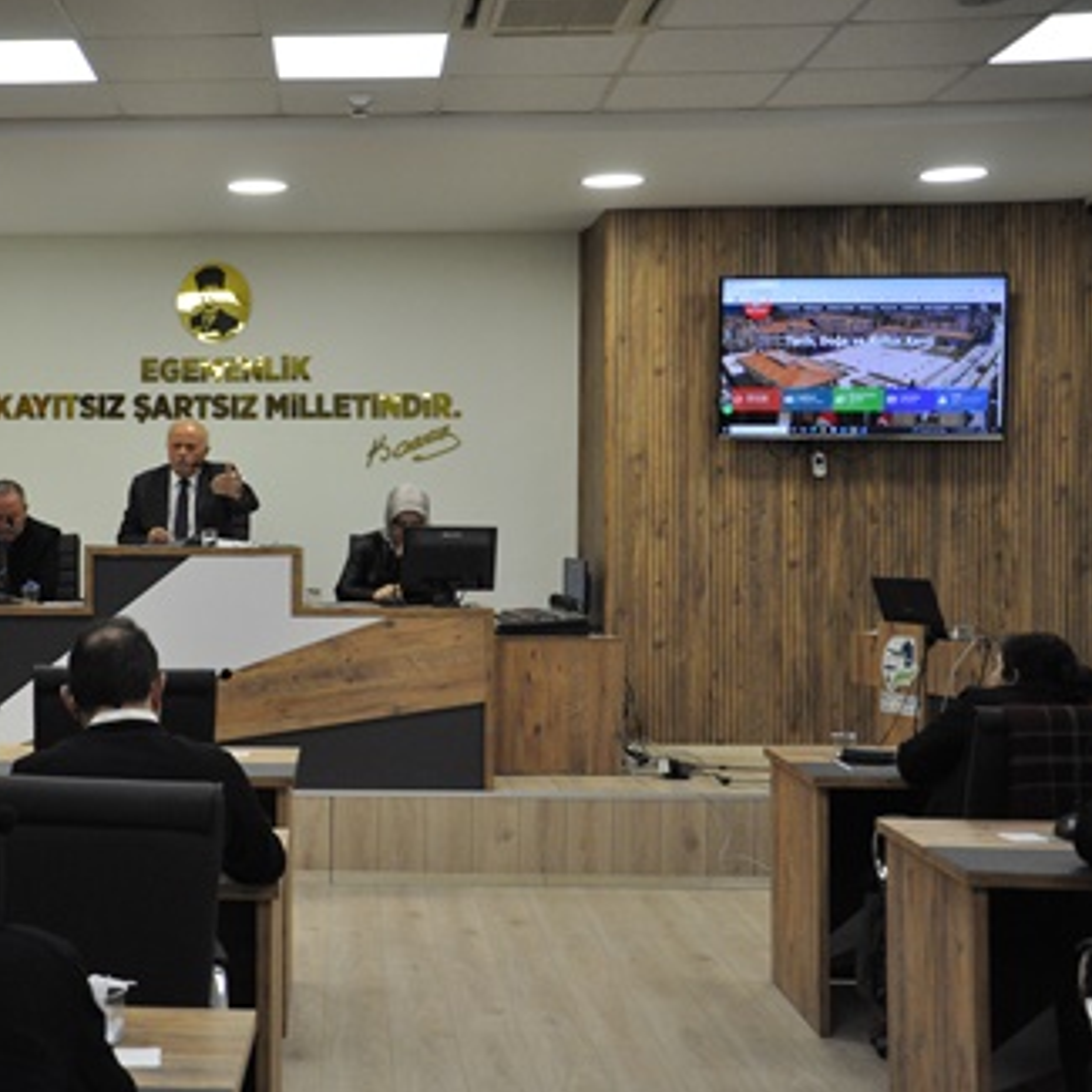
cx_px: 262
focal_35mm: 51
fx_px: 1820
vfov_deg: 33.4
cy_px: 548
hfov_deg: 32.7
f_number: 4
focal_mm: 26
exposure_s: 1/125
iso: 1600
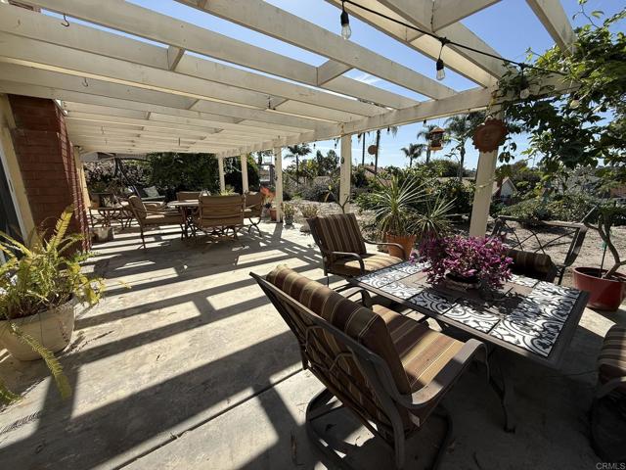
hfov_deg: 102.1
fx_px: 253
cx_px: 313
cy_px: 235
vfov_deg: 85.7
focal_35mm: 14
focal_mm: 2.22
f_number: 2.2
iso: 50
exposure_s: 1/2320
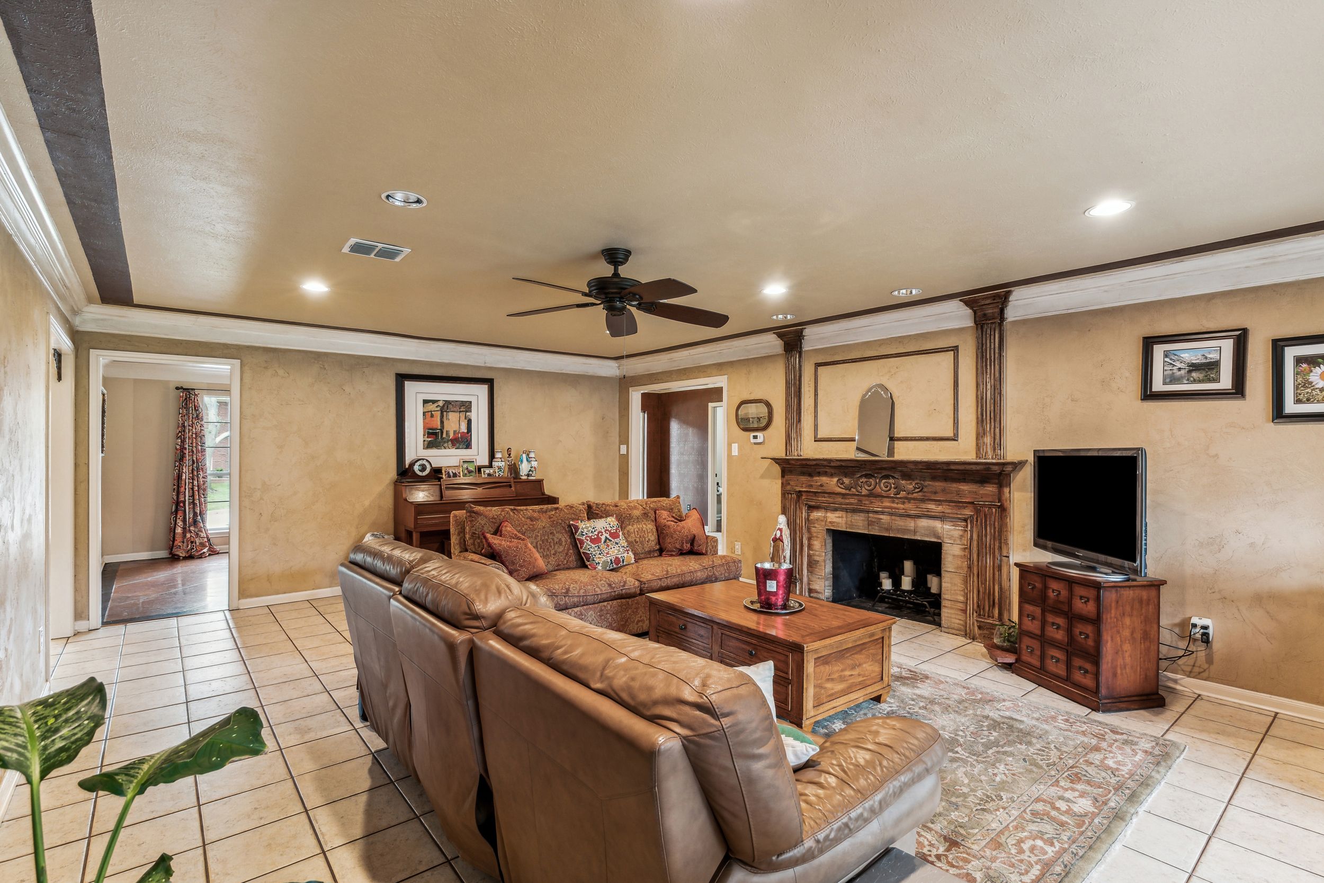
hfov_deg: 96.7
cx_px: 662
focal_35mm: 16
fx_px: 588
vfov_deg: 73.8
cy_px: 442
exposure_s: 1/2.5
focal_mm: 16
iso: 250
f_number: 9
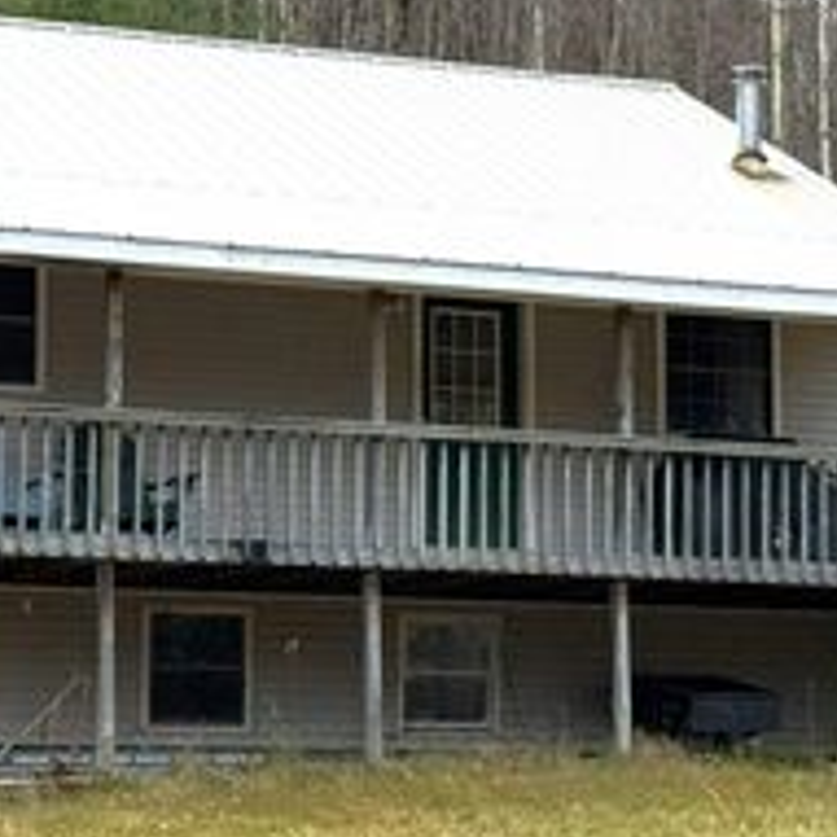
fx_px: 3857
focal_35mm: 141
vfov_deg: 12.4
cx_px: 425
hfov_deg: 12.4
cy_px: 353
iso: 100
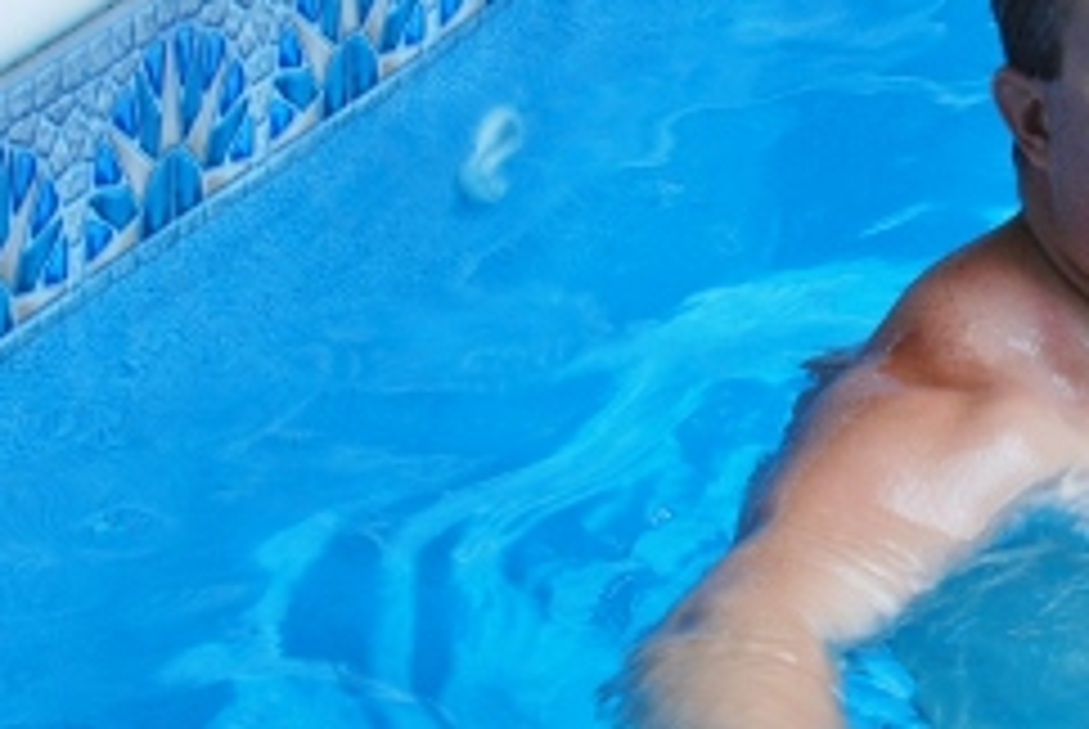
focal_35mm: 218
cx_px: 1224
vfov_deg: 6.3
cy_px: 378
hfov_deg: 9.3
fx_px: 6612
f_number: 5.6
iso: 200
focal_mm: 55
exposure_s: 1/40
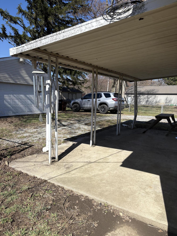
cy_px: 118
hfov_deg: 53.1
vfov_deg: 67.3
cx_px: 88
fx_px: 177
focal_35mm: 26
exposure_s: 1/3448
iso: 50
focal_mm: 5.96
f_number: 1.6
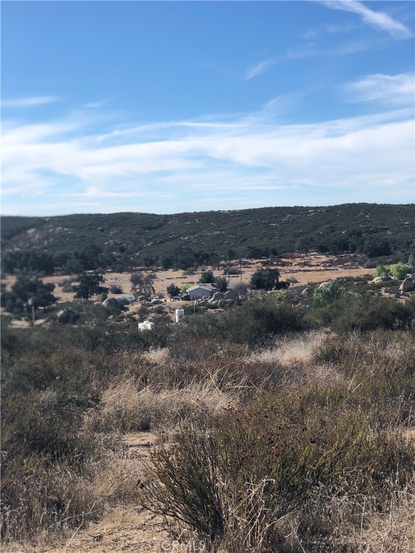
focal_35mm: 57
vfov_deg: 33.8
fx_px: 911
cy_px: 276
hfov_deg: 25.7
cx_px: 208
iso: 20
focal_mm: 6.6
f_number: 2.8
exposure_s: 1/889
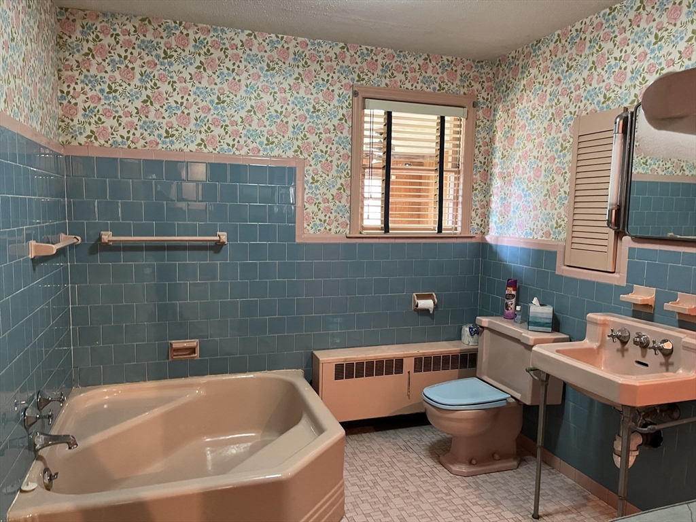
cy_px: 261
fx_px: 523
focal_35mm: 26
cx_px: 348
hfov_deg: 67.3
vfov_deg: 53.1
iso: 400
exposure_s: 1/40
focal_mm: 5.1
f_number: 1.6
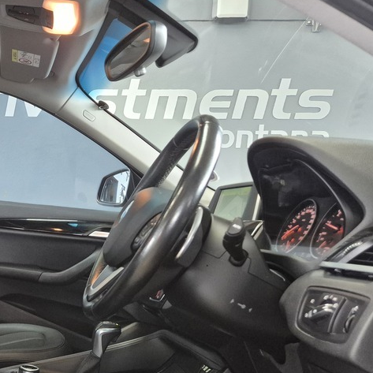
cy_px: 299
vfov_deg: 37.0
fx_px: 536
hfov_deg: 35.2
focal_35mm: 44
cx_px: 12
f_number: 1.8
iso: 1000
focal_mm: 5.4
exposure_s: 1/100
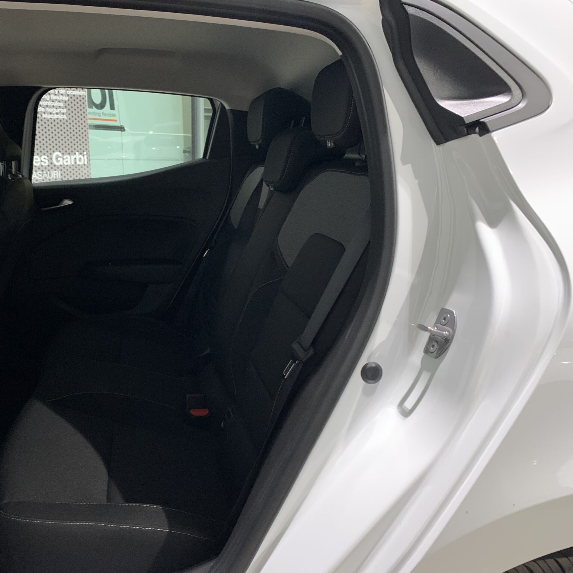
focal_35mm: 31
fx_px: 581
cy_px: 290
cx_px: 190
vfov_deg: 52.5
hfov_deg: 51.5
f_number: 1.8
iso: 400
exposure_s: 1/25
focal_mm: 4.25
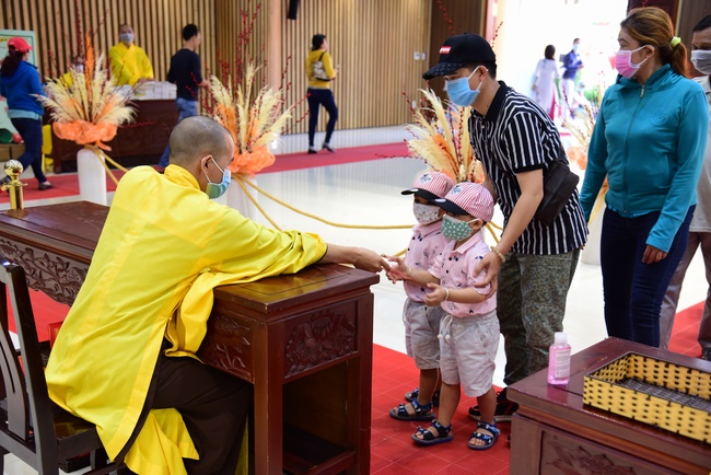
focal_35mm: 44
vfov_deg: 30.5
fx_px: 869
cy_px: 238
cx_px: 356
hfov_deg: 44.5
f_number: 4
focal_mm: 44
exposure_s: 1/80
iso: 1250
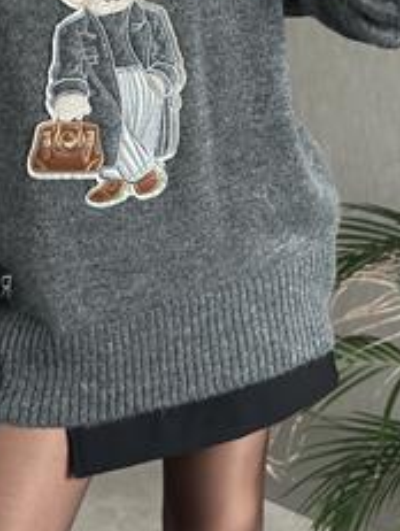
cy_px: 30
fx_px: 1613
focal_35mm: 105
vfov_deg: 18.3
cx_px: 159
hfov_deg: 14.1
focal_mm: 6.86
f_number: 1.78
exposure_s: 1/40
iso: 500
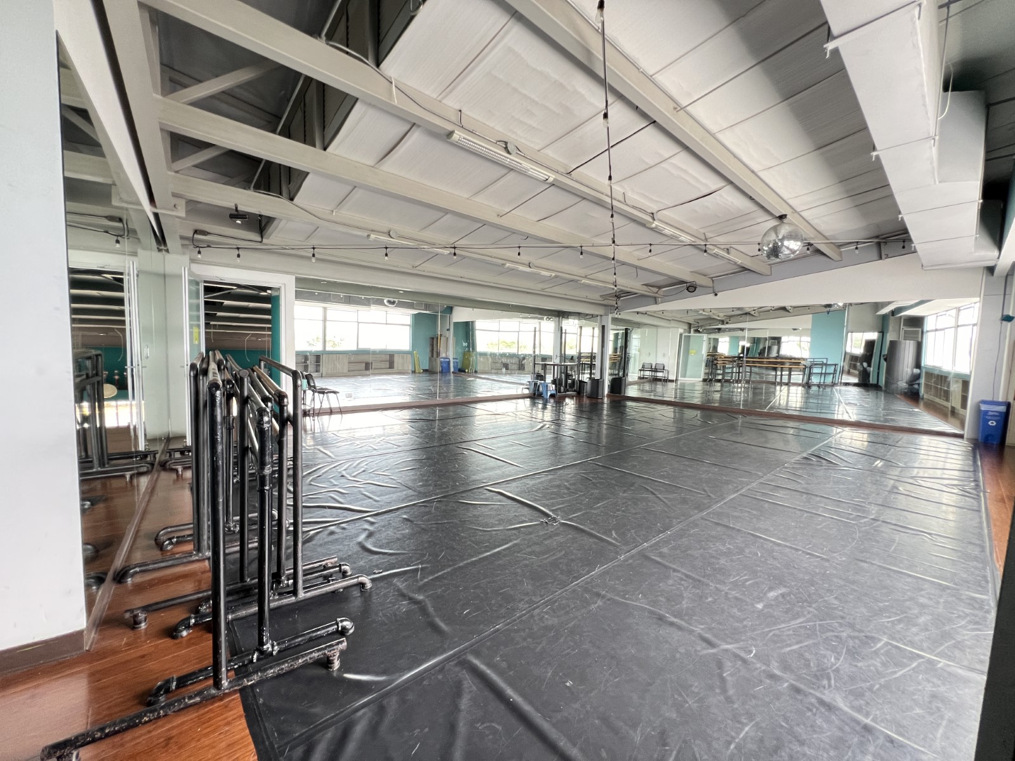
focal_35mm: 13
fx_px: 381
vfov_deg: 89.9
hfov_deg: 106.2
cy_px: 380
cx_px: 508
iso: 250
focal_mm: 1.57
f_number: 1.8
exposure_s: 1/72
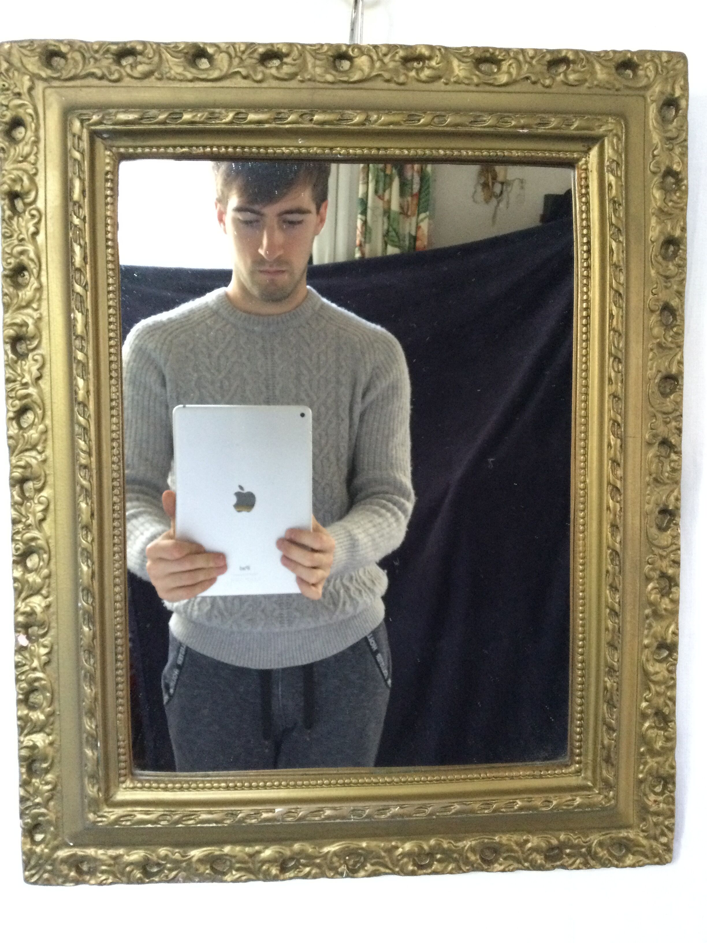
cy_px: 472
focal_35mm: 31
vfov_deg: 58.4
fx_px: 844
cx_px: 354
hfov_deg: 45.4
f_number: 2.4
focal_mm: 3.3
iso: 200
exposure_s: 1/25
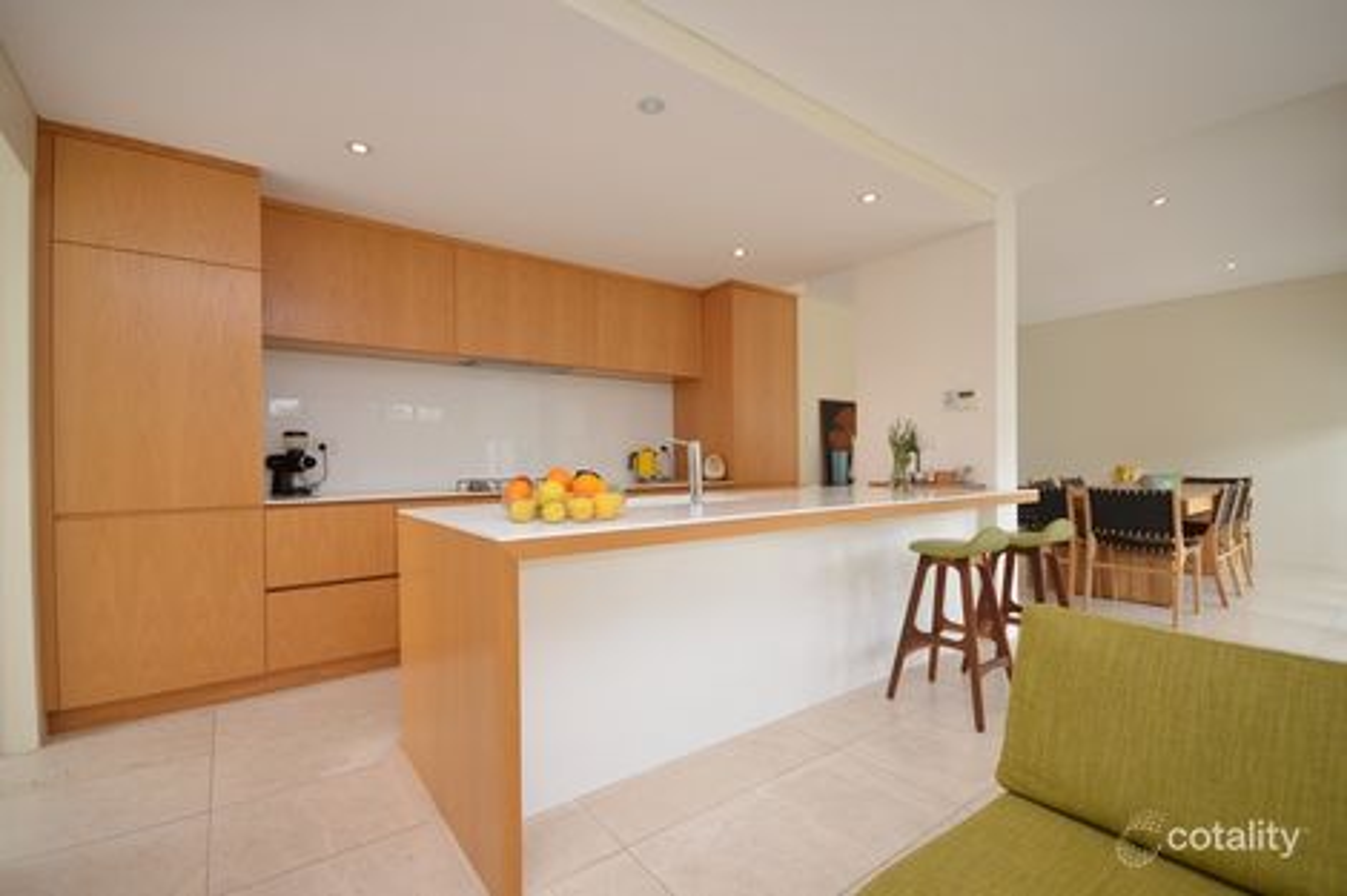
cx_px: 674
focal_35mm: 15
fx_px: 561
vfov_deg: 77.3
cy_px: 448
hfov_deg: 100.4
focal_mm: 10
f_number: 5
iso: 200
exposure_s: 1/100
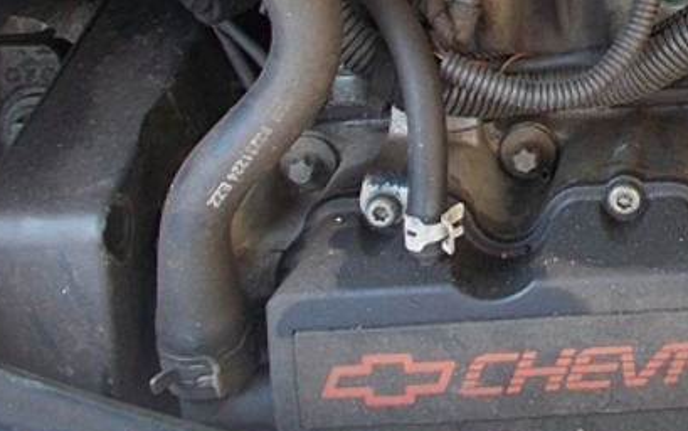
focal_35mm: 82
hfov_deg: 23.0
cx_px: 839
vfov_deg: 15.0
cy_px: -176
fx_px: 1538
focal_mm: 4.6
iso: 80
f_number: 3.2
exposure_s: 1/50
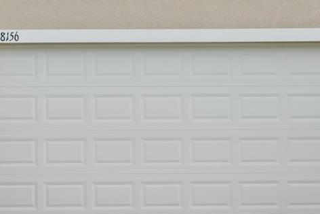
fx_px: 934
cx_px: 108
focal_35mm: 105
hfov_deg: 19.4
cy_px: 145
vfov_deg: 13.0
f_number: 9
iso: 320
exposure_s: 1/20
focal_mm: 31
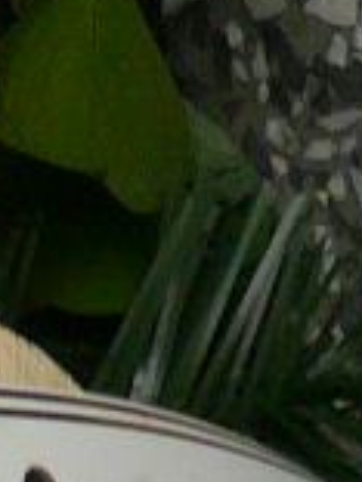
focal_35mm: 288
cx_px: -189
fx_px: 4016
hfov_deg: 5.1
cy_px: -1307
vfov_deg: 6.0
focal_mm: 4.6
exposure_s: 1/200
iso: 100
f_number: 2.8
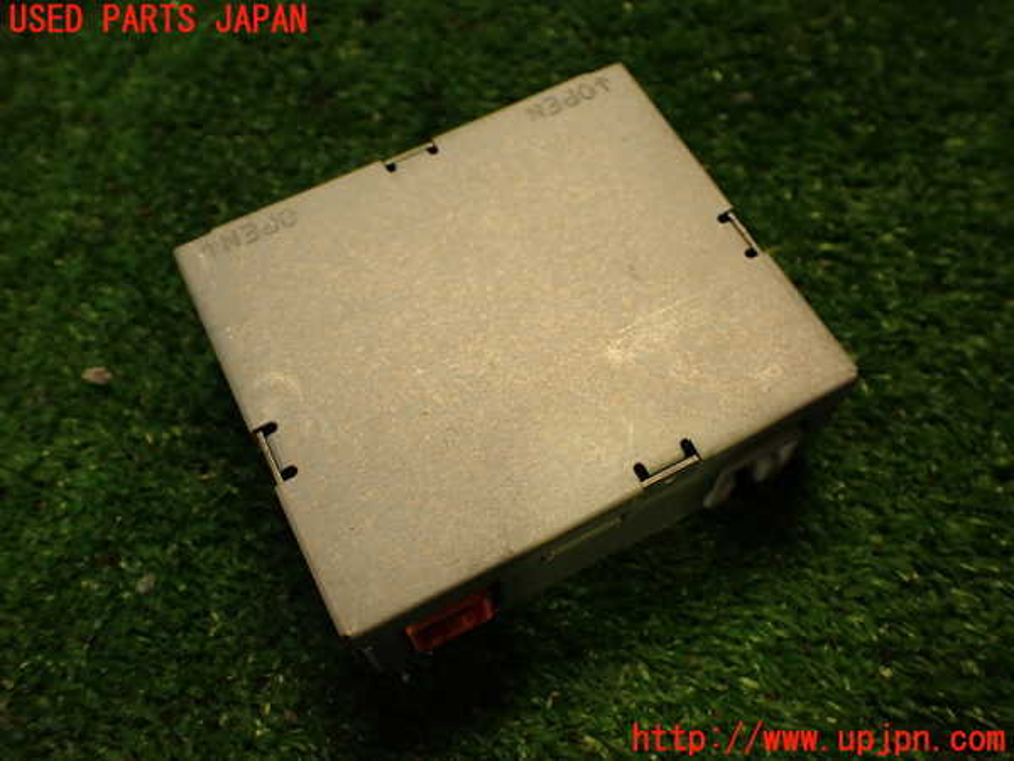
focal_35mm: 32
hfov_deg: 56.8
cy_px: 380
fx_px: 937
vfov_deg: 44.2
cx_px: 507
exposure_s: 1/60
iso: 200
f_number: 2.4
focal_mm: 5.79
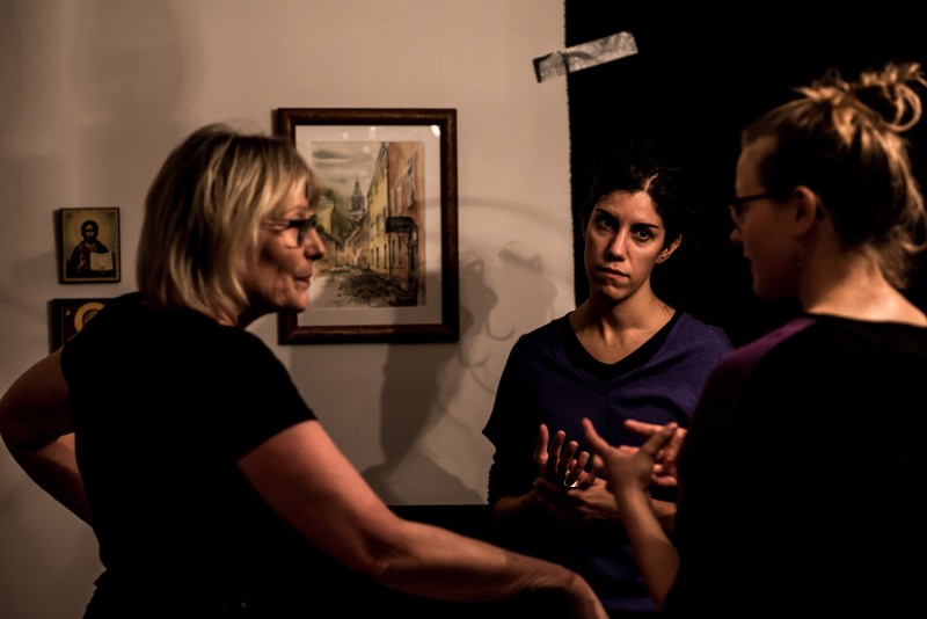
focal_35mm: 85
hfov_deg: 23.9
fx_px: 2189
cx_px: 464
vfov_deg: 16.1
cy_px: 310
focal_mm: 85
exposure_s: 1/125
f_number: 3.2
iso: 1600
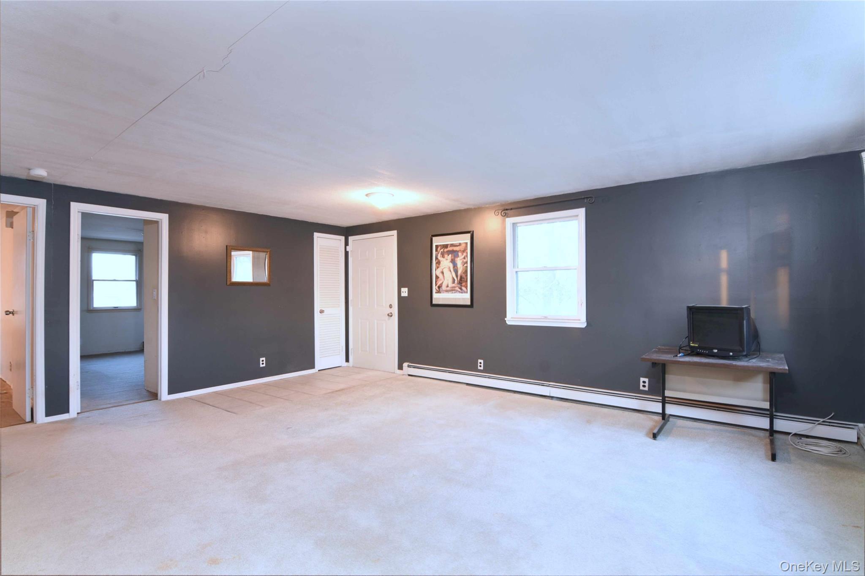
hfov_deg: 95.0
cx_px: 432
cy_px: 288
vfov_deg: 72.0
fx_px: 396
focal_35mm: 16
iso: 320
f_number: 9
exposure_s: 1.3
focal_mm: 11
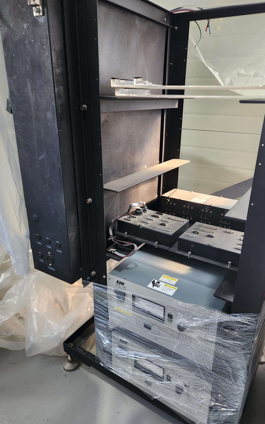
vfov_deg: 72.5
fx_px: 289
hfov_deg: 49.2
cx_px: 145
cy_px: 210
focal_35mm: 25
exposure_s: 1/120
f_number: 1.8
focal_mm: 5.4
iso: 320
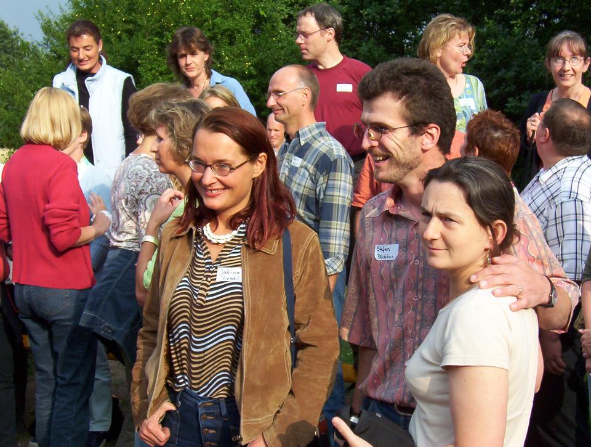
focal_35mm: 51
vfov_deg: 28.7
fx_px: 873
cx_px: 296
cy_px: 224
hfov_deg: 37.4
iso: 100
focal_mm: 7.88
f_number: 3.16
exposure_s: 1/657
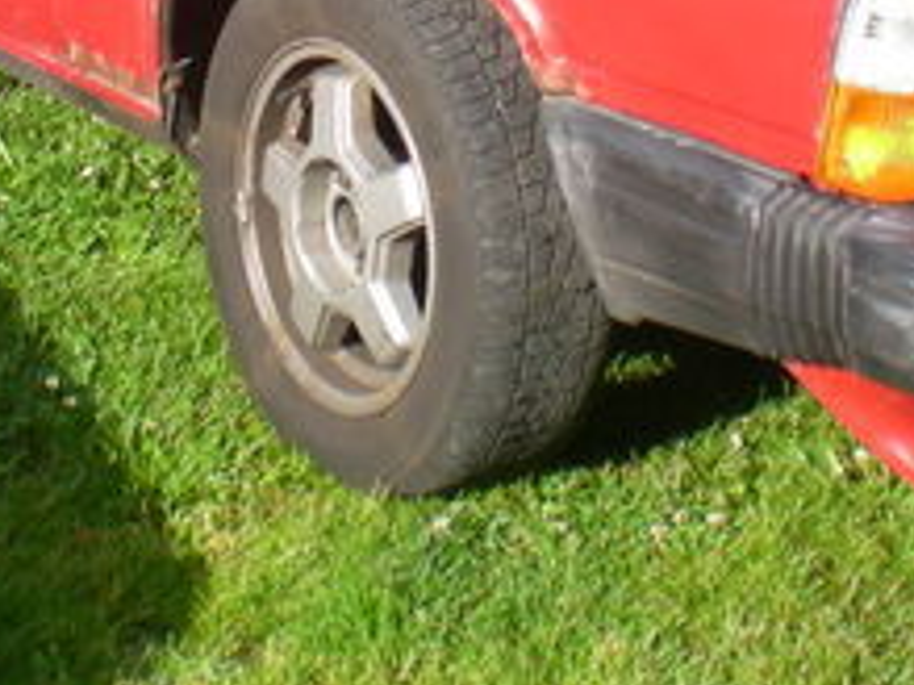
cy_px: -113
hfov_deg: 17.7
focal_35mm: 111
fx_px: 2929
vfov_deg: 13.0
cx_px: 409
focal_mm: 6.3
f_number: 4.6
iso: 50
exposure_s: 1/165
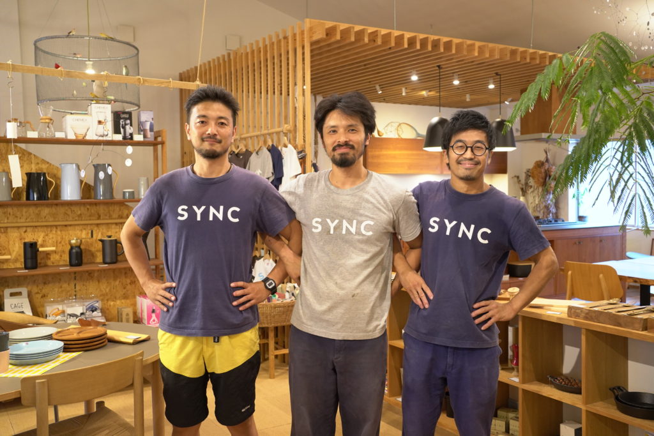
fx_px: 636
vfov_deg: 37.9
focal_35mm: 35
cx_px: 327
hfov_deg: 54.4
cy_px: 218
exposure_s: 1/40
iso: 3200
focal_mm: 35
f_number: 5.6
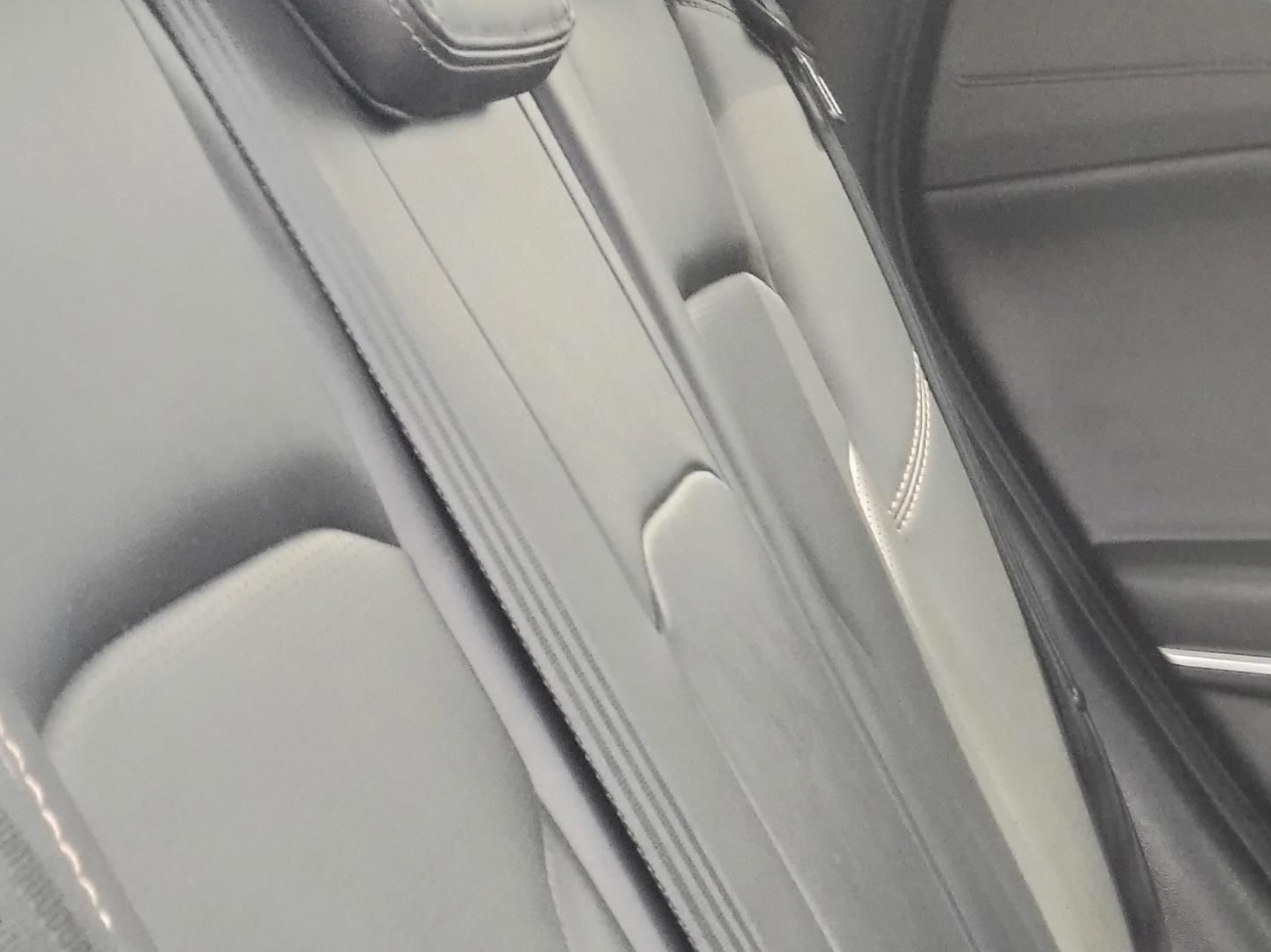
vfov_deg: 15.8
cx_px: 1815
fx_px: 3377
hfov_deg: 19.1
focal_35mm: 92
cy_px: 913
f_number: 1.8
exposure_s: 1/50
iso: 115
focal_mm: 4.75
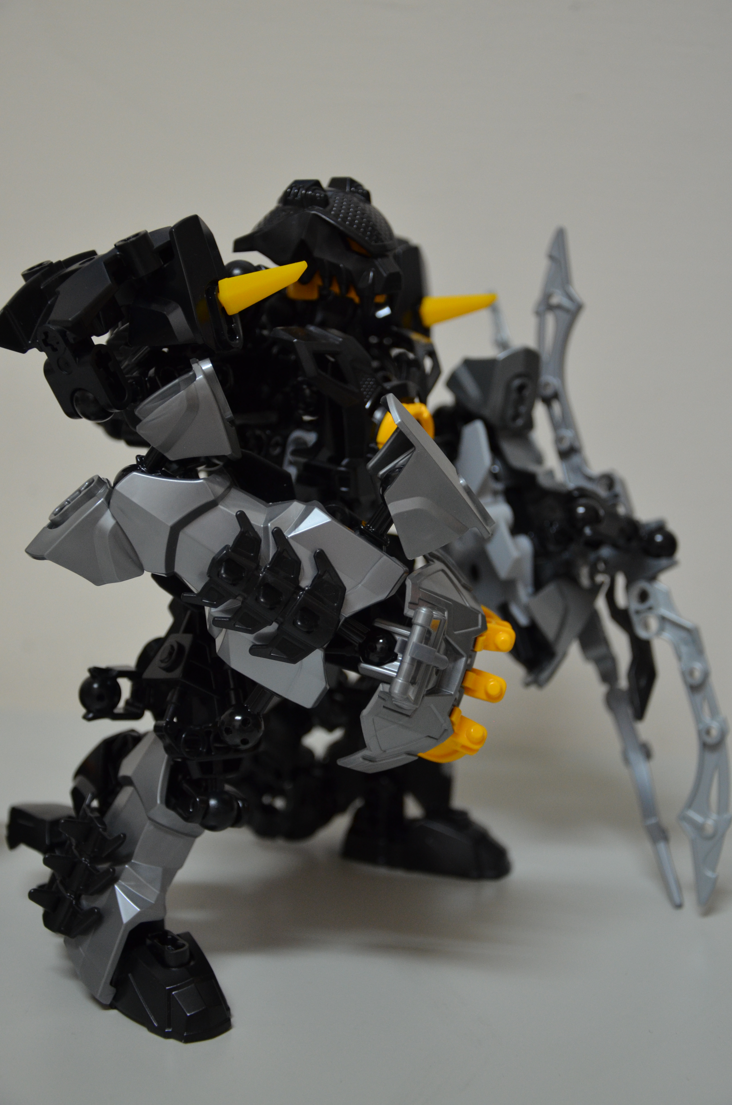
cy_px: 552
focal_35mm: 57
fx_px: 1746
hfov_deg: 23.7
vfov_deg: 35.1
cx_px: 366
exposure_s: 1/30
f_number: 4.5
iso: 1000
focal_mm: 38
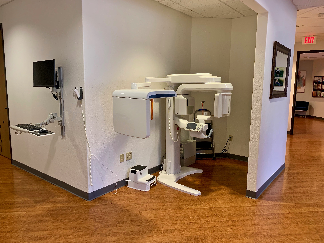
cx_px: 162
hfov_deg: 67.3
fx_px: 243
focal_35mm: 26
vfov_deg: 53.1
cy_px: 122
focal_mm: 4.25
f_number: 1.8
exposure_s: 1/60
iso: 160
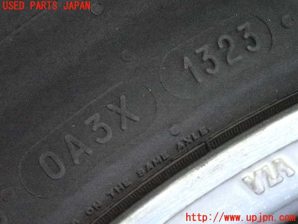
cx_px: 149
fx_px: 809
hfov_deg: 20.9
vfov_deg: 15.7
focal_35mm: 94
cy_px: 112
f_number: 4.7
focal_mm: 16.79
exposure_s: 1/80
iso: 12800
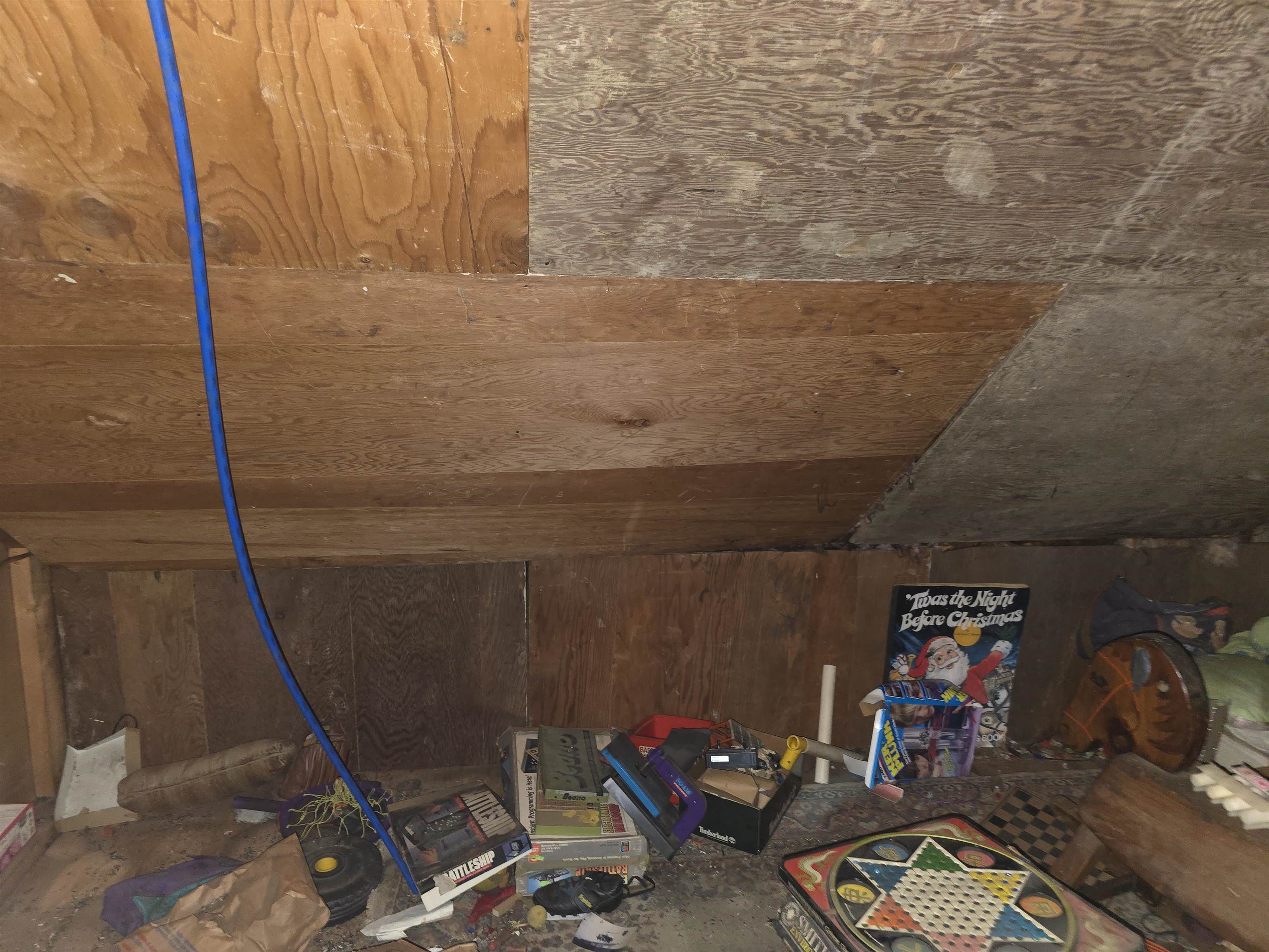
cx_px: 634
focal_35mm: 23
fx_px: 843
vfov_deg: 58.9
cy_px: 476
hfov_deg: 73.9
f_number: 1.7
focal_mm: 6.3
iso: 320
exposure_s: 1/12
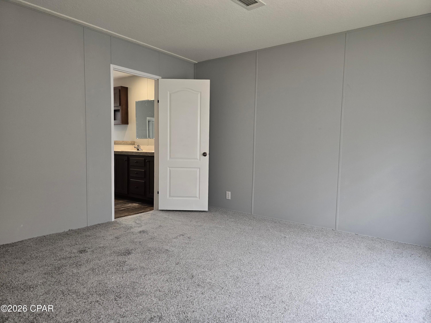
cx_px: 216
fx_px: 286
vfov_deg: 58.9
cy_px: 162
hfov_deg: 73.9
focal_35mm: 23
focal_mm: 6.3
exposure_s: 1/88.1
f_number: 1.7
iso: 160
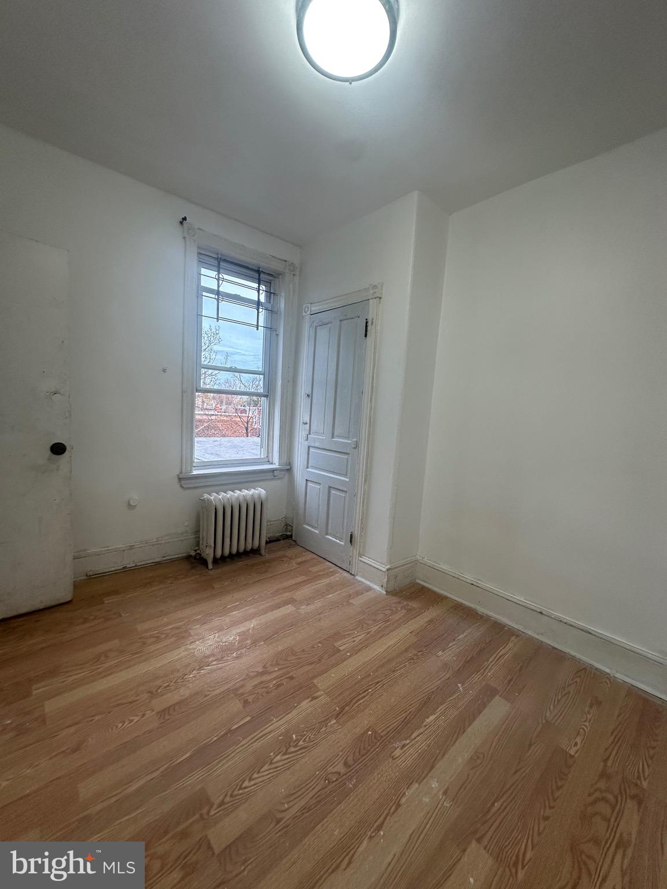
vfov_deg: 102.1
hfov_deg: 85.7
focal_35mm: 14
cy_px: 444
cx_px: 334
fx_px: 360
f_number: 2.2
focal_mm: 2.22
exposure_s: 1/120
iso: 125
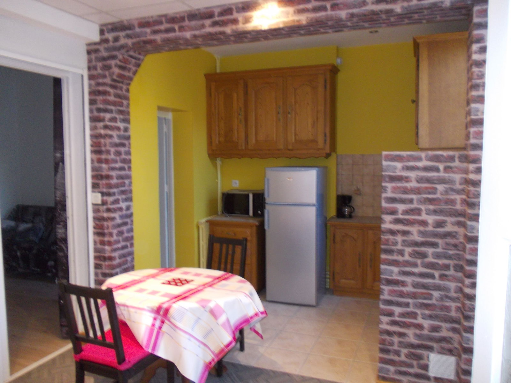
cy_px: 192
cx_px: 256
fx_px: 413
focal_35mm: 28
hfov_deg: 63.4
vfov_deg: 49.7
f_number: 2.7
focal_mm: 4
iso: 200
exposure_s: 1/25
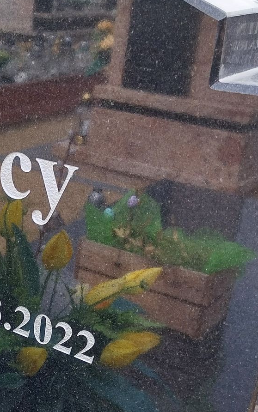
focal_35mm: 63
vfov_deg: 32.2
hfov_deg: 19.2
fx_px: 708
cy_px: 275
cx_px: -74
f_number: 1.8
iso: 25
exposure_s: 1/246
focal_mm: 4
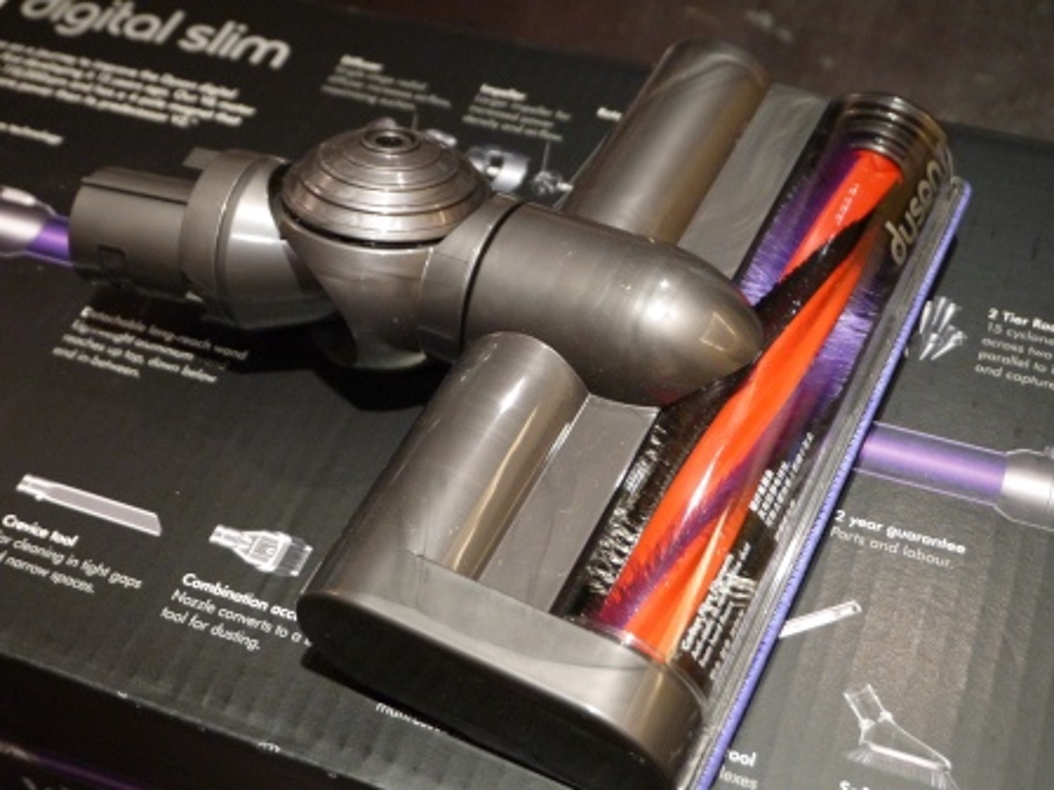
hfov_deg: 39.7
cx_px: 527
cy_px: 395
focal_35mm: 48
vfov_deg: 30.3
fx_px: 1462
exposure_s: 1/50
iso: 1600
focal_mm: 24
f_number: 4.8
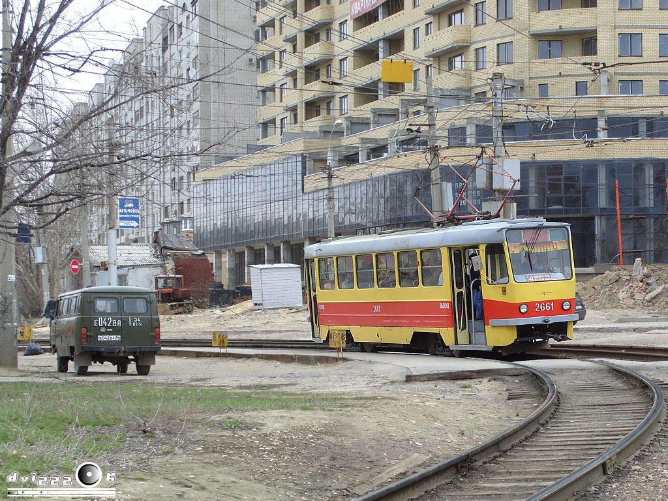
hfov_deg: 27.8
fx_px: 1351
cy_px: 250
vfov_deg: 21.0
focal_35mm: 70
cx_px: 334
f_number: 4.3
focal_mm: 15.5
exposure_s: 1/250
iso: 80
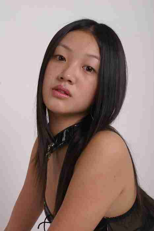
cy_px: 116
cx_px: 77
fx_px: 433
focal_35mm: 68
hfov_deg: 20.2
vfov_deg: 29.9
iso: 100
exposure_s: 1/125
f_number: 10
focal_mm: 45
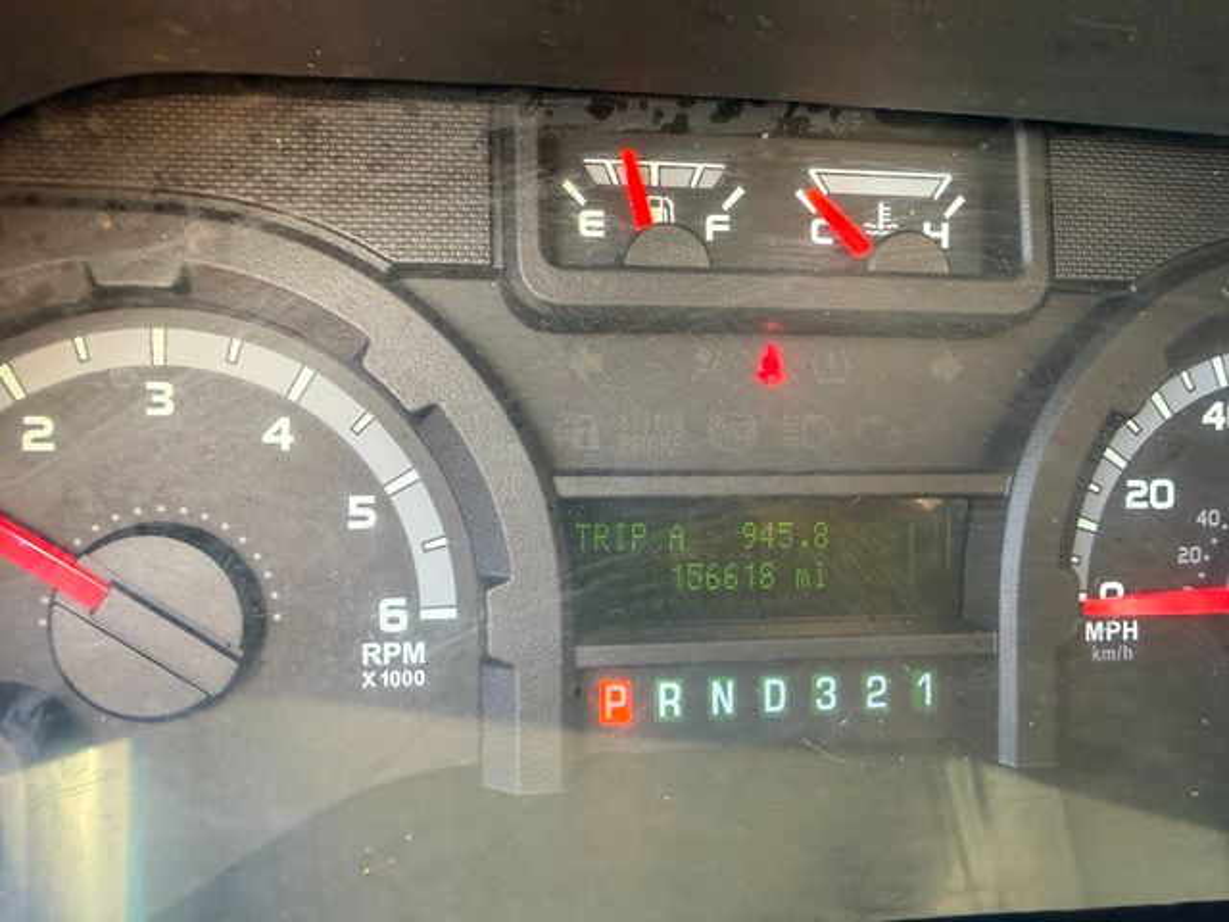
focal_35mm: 25
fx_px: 888
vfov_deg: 54.9
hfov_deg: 69.4
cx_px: 614
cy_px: 461
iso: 250
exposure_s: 1/99
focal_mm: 2.22
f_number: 2.2
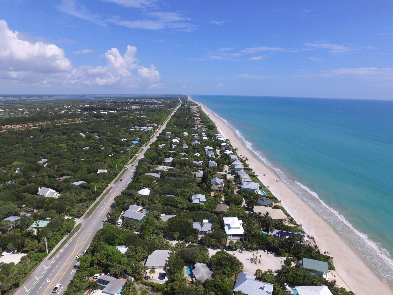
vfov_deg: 66.0
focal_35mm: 20
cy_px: 148
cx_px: 196
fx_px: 227
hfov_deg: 81.7
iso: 100
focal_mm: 3.61
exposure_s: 1/1880
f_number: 2.8
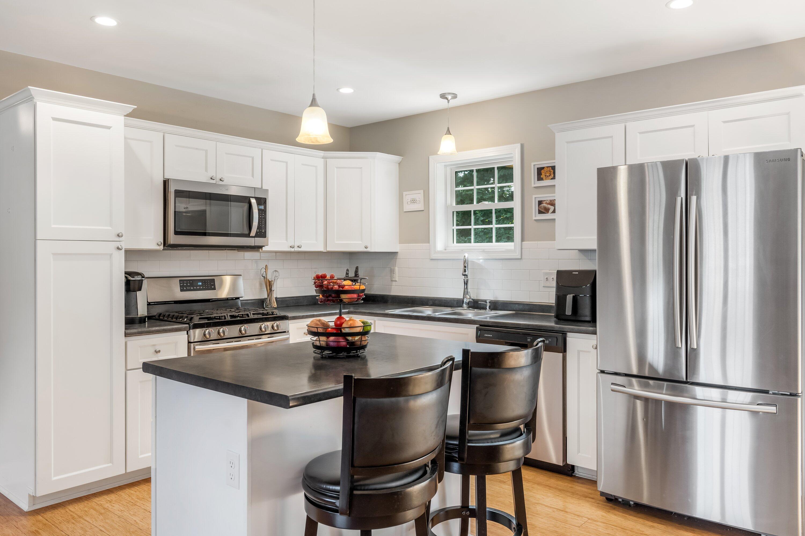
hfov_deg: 67.4
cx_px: 402
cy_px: 268
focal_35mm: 27
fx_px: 604
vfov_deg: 47.9
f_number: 8
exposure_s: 1/8
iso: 320
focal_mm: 27
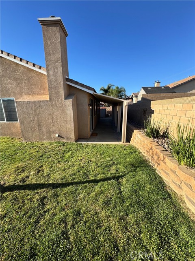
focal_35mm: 14
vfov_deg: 102.1
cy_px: 130
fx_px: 105
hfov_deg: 85.7
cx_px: 98
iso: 40
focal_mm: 2.22
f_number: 2.2
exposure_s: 1/720
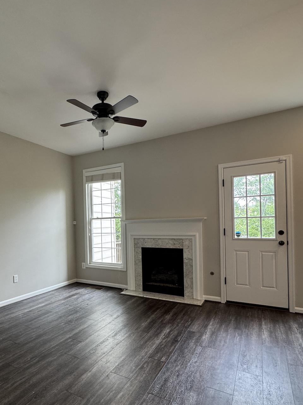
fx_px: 245
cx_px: 101
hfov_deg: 61.9
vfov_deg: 78.7
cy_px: 224
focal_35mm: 21
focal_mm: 2.22
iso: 200
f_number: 2.2
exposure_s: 1/120
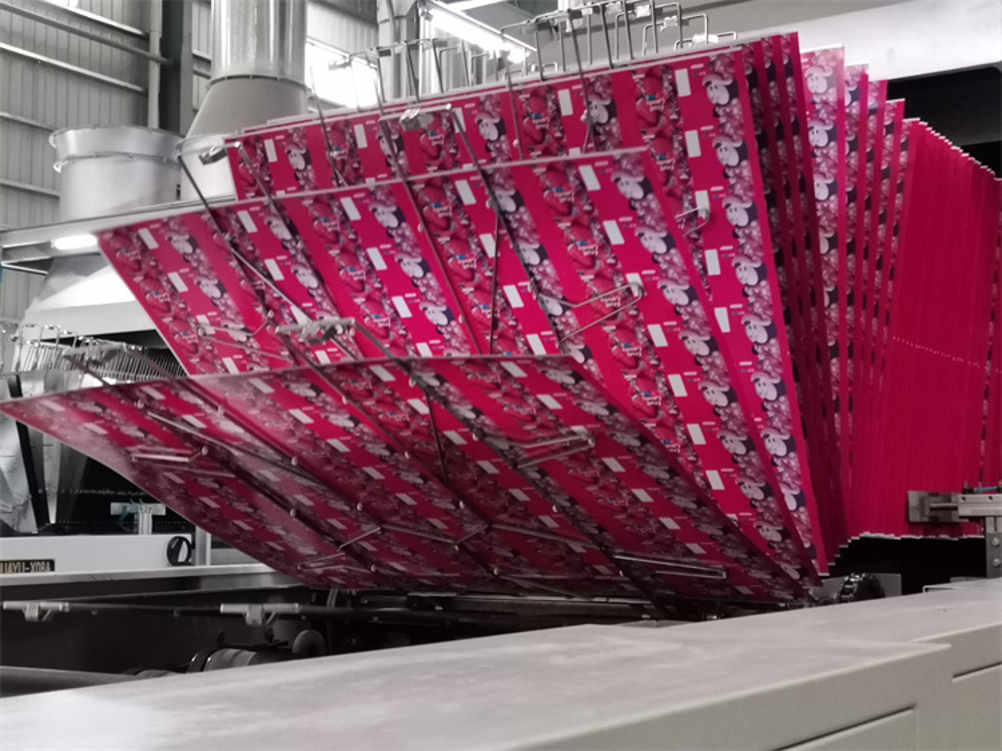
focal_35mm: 53
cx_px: 501
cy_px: 376
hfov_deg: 36.2
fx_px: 1534
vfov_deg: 27.5
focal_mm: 4.75
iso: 320
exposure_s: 1/100
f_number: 1.8
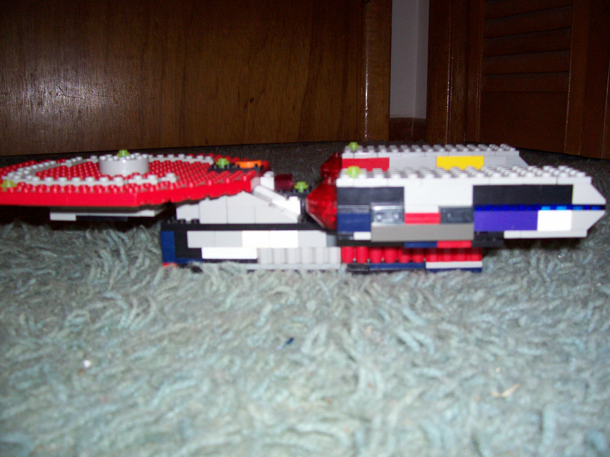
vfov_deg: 41.8
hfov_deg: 54.0
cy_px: 228
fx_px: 599
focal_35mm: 34
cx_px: 305
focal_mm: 5.6
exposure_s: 1/112
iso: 140
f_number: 2.7
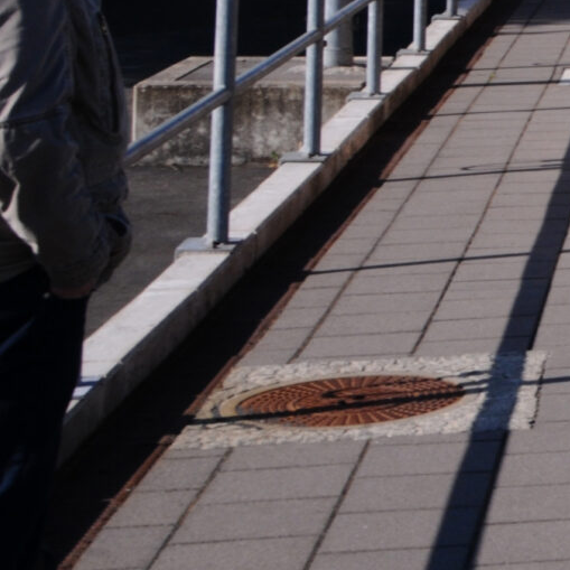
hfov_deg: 10.5
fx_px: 2627
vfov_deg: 11.8
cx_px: 1424
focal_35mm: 141
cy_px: -279
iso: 200
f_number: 13
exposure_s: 1/250
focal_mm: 22
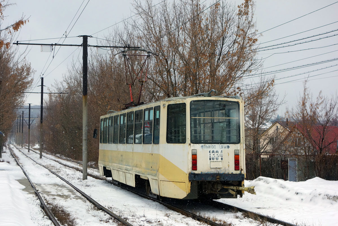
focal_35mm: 66
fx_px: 620
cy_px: 113
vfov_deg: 20.6
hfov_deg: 30.5
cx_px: 169
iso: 125
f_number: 5
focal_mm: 24.4
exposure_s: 1/500
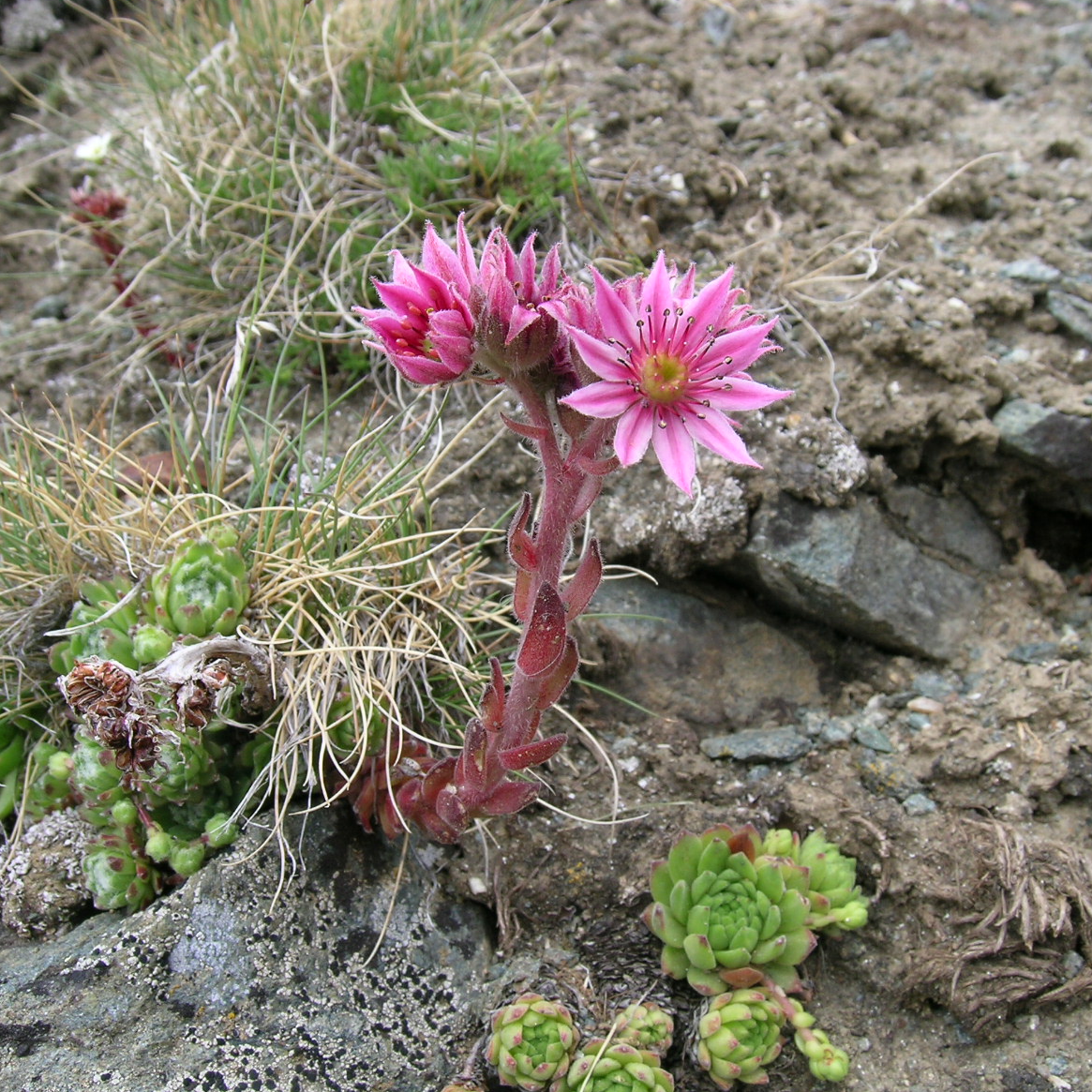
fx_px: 1213
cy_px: 548
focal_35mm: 34
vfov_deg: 48.5
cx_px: 599
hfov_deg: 48.4
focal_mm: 5.8
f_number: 5.6
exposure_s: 1/105
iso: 50
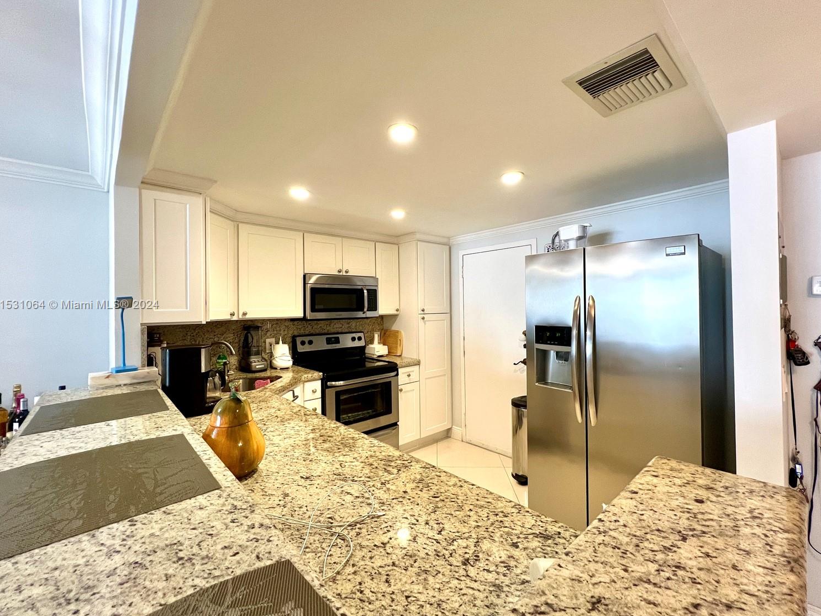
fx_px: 332
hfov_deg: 102.0
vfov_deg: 85.7
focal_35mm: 14
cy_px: 305
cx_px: 424
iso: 200
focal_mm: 1.57
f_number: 1.8
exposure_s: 1/120
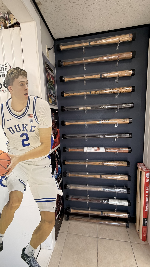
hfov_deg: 67.1
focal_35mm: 16
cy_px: 135
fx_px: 113
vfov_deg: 99.4
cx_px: 76
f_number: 2.2
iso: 160
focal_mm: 2.22
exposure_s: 1/120
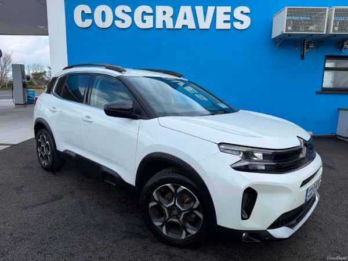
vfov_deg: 56.8
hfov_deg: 71.6
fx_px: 241
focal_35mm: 24
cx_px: 174
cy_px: 130
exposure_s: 1/2703
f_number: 1.78
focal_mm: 6.76
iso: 80
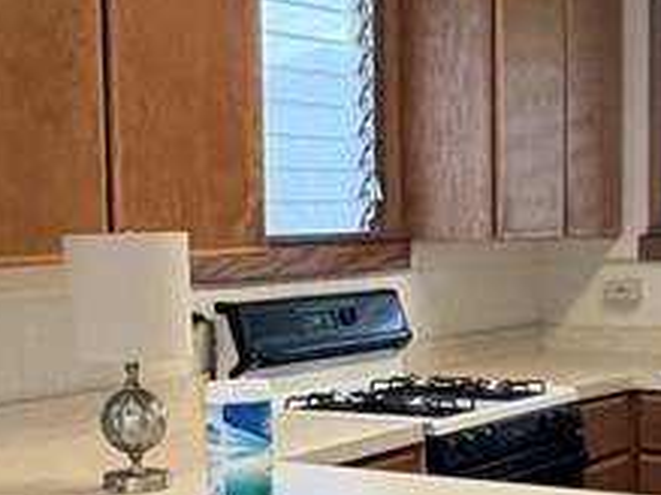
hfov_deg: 23.7
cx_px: 459
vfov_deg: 17.9
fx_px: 1565
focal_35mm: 82
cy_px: 371
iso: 500
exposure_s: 1/60
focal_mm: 2.22
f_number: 2.2
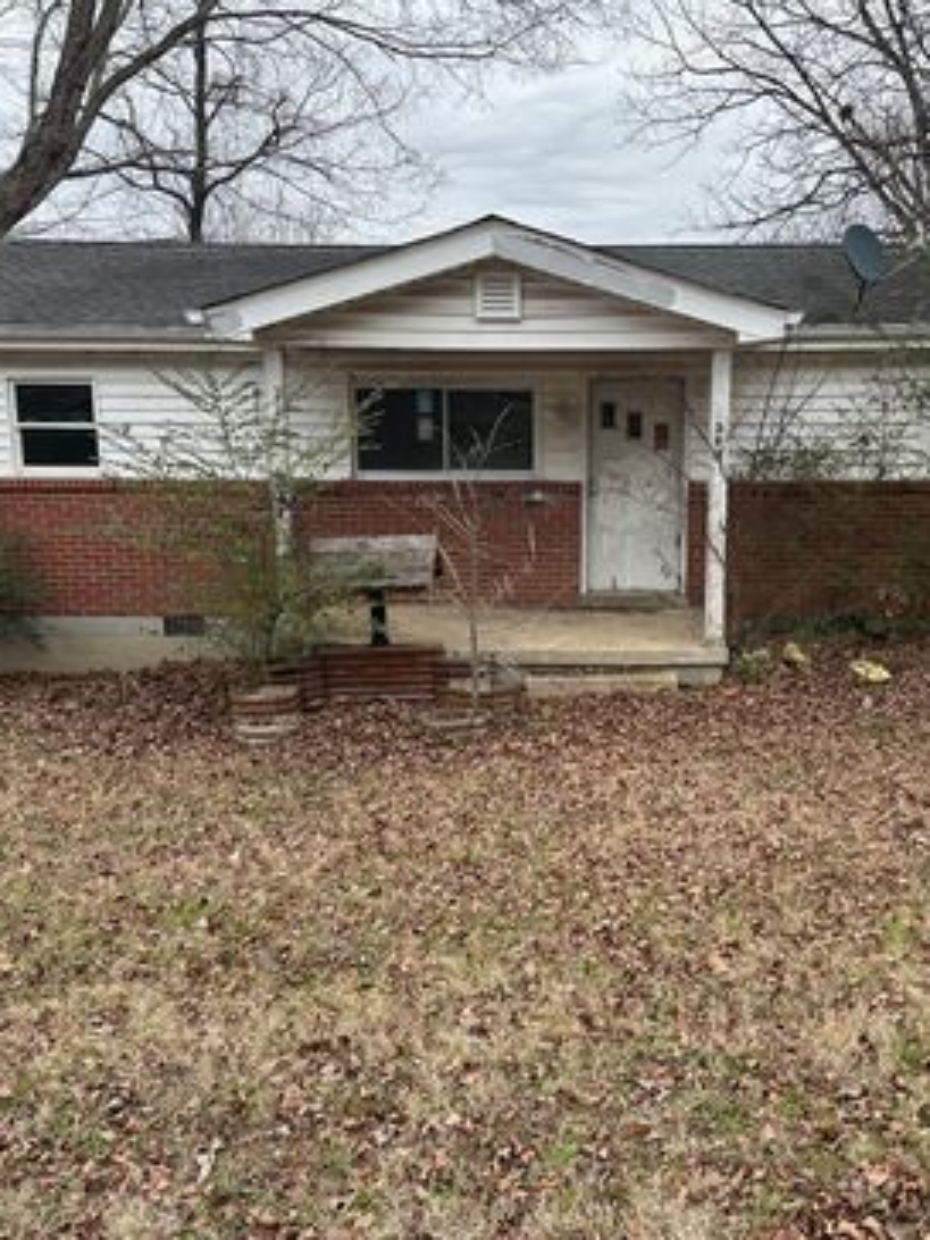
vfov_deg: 55.4
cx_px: 555
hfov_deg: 42.7
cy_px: 629
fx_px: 1182
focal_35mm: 33
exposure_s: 1/910
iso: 80
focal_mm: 6.86
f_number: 1.78
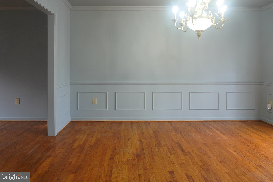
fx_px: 182
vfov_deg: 53.1
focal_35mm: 24
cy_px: 91
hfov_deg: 73.7
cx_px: 136
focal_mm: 16
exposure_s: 1/13
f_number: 8
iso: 800
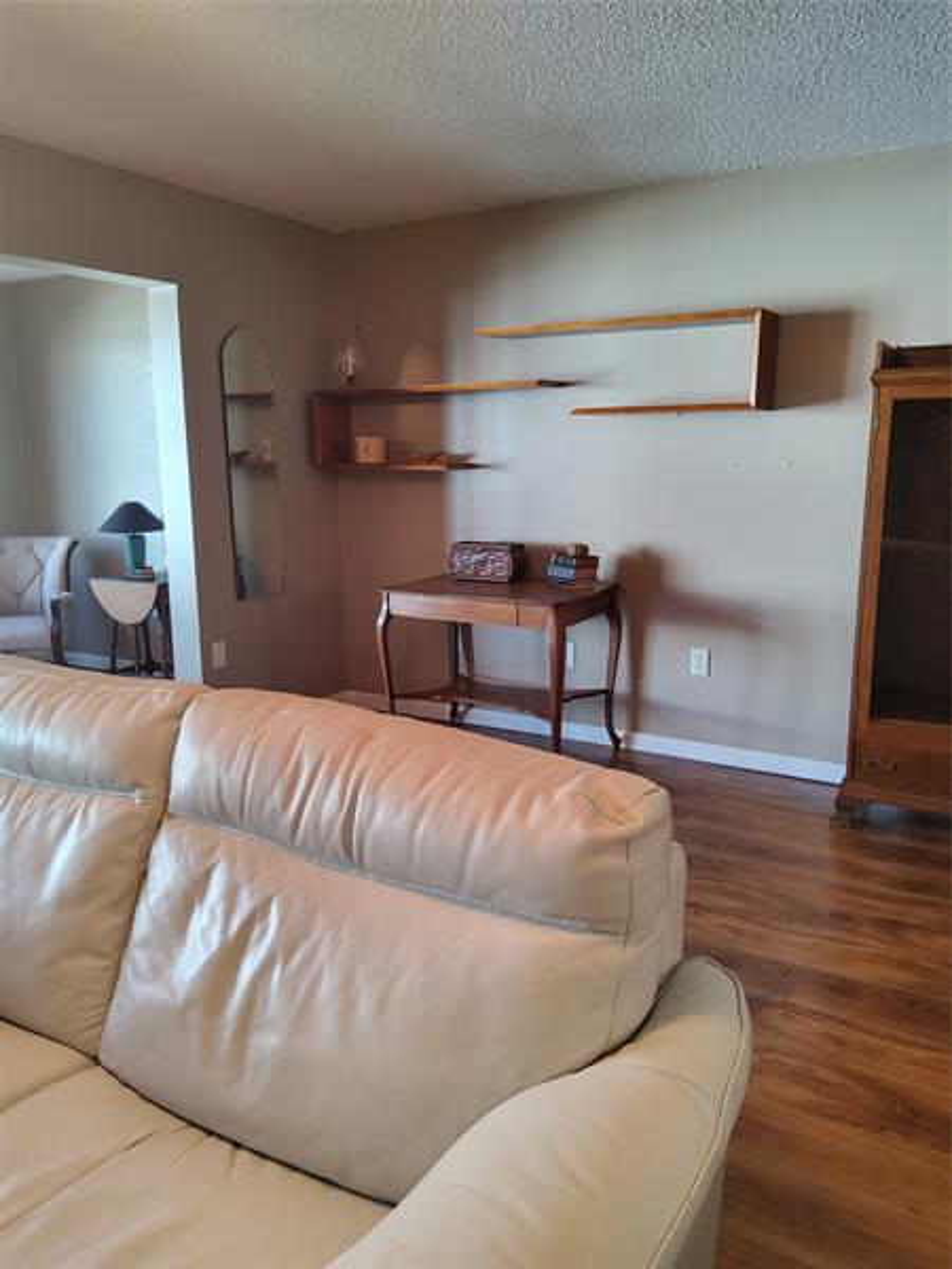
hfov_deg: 53.1
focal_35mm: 26
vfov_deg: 67.3
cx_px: 476
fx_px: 953
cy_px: 634
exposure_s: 1/40
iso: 250
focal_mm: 3.08
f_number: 2
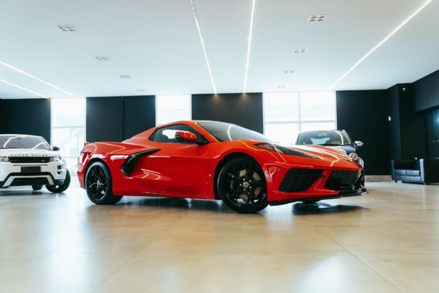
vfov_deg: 40.0
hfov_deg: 57.2
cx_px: 220
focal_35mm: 33
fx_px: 403
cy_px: 146
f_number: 2.8
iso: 1000
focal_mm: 33
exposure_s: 1/125
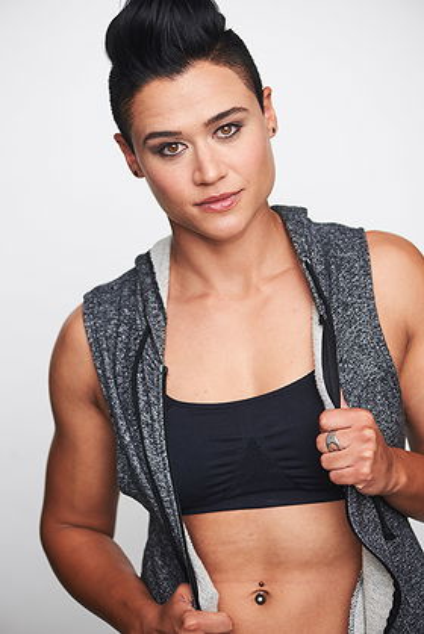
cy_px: 317
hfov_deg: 13.1
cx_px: 212
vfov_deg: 19.4
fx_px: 1852
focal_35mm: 105
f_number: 4.5
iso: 200
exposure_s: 1/125
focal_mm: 105
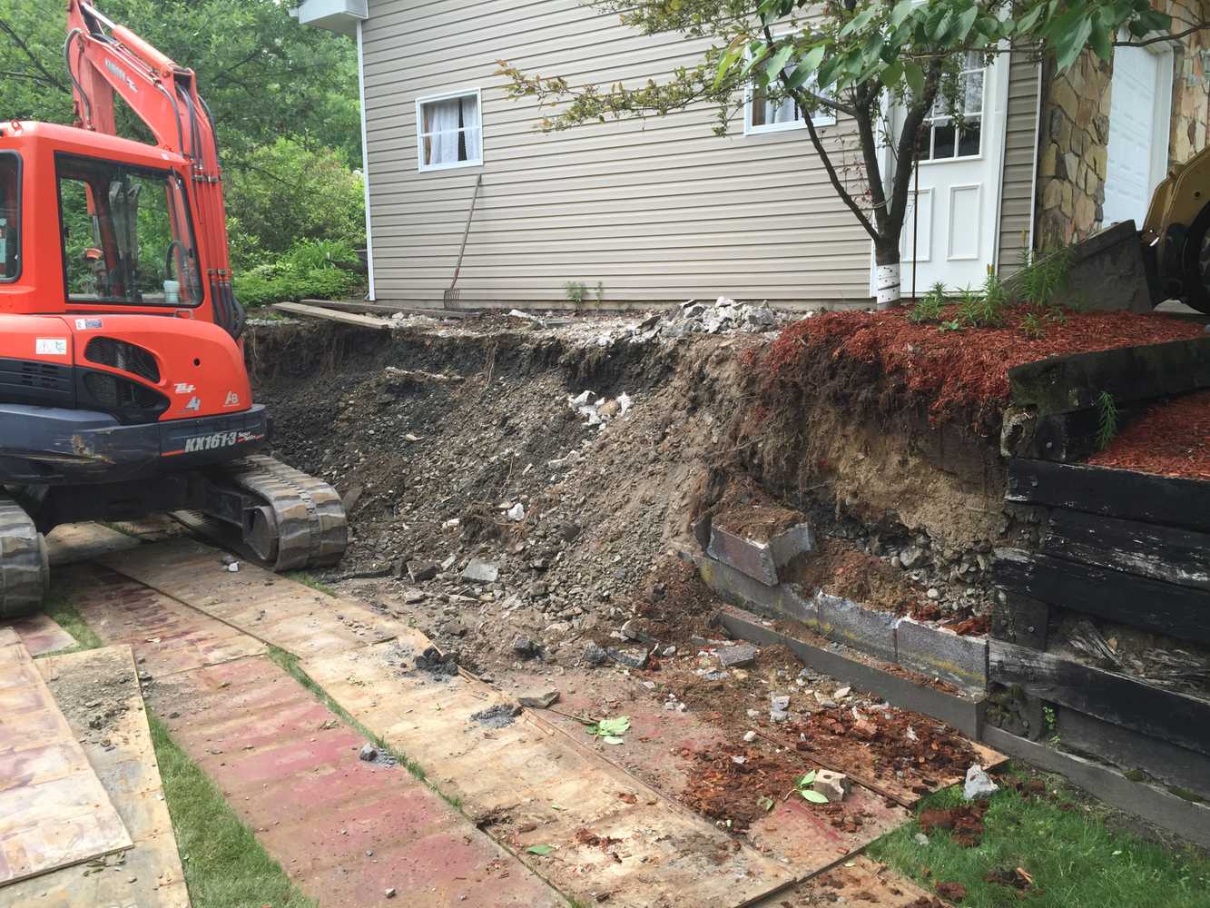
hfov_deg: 61.7
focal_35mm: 29
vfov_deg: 48.2
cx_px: 605
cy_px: 454
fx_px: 1014
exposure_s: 1/590
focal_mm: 4.15
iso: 32
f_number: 2.2
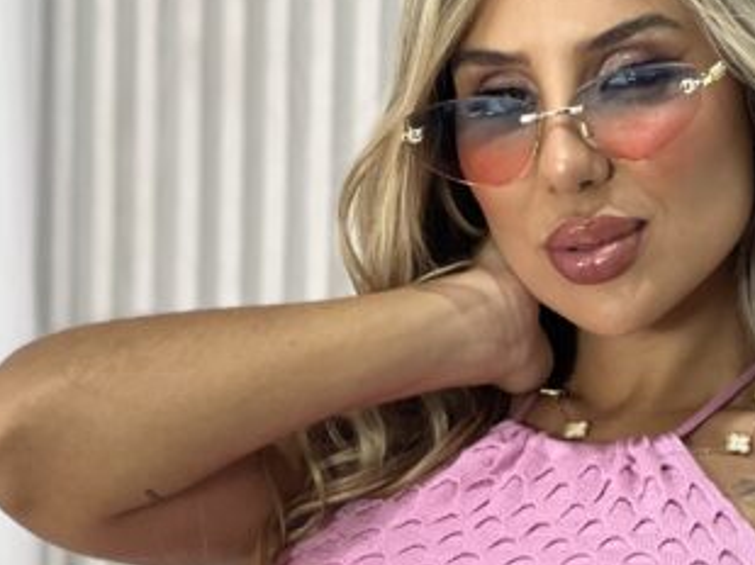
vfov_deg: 6.3
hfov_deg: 8.5
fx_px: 5056
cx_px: 611
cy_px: 924
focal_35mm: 232
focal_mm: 9
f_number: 2.8
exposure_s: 1/120
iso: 160
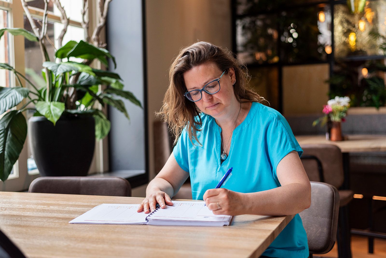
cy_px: 129
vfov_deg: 27.0
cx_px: 193
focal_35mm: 50
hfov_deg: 39.6
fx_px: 536
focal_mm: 50
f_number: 2.2
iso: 400
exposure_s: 1/200
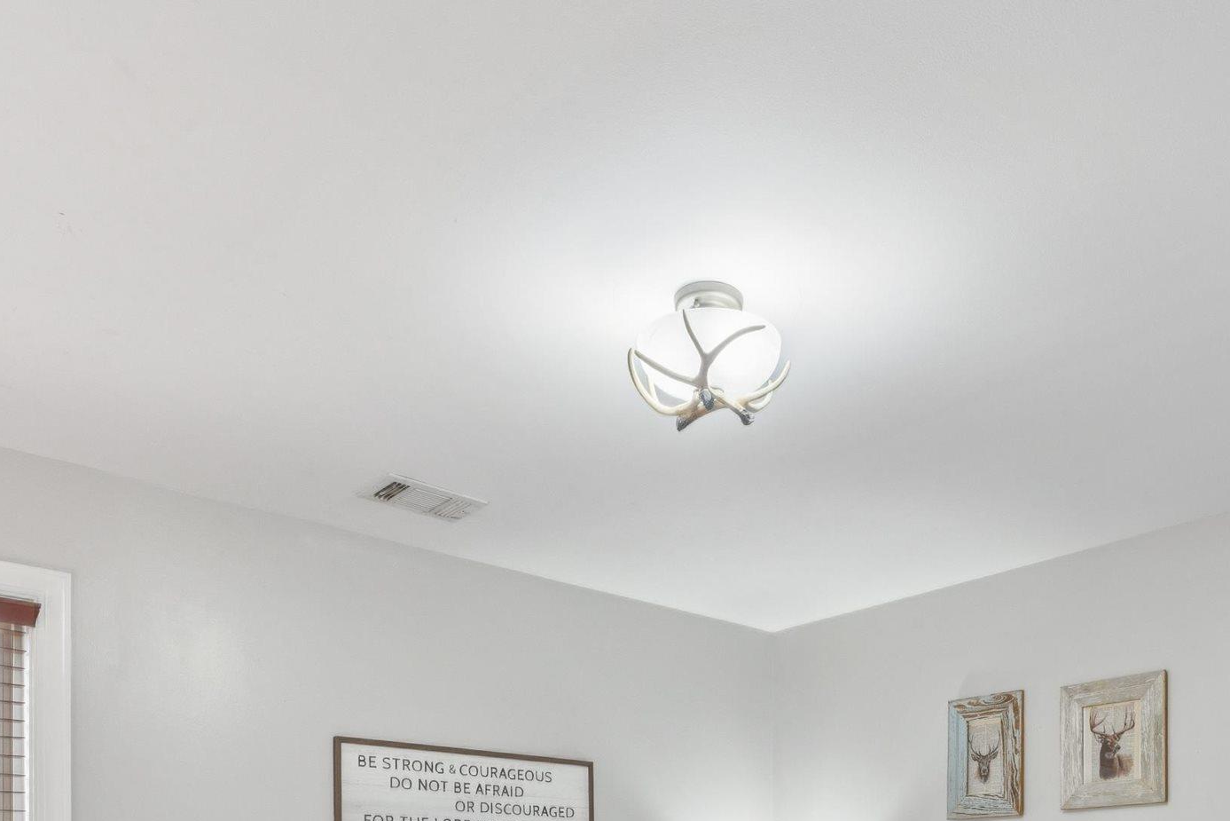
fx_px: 1105
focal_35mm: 32
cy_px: 895
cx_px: 719
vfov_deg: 35.2
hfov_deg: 57.9
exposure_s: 1/6
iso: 400
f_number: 13
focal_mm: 14.6
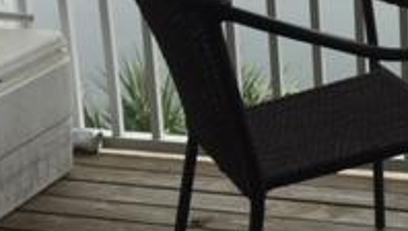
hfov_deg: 19.9
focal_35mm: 102
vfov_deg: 11.8
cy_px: -4
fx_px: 1105
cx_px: 466
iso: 32
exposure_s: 1/1582
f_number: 2.2
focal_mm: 4.15
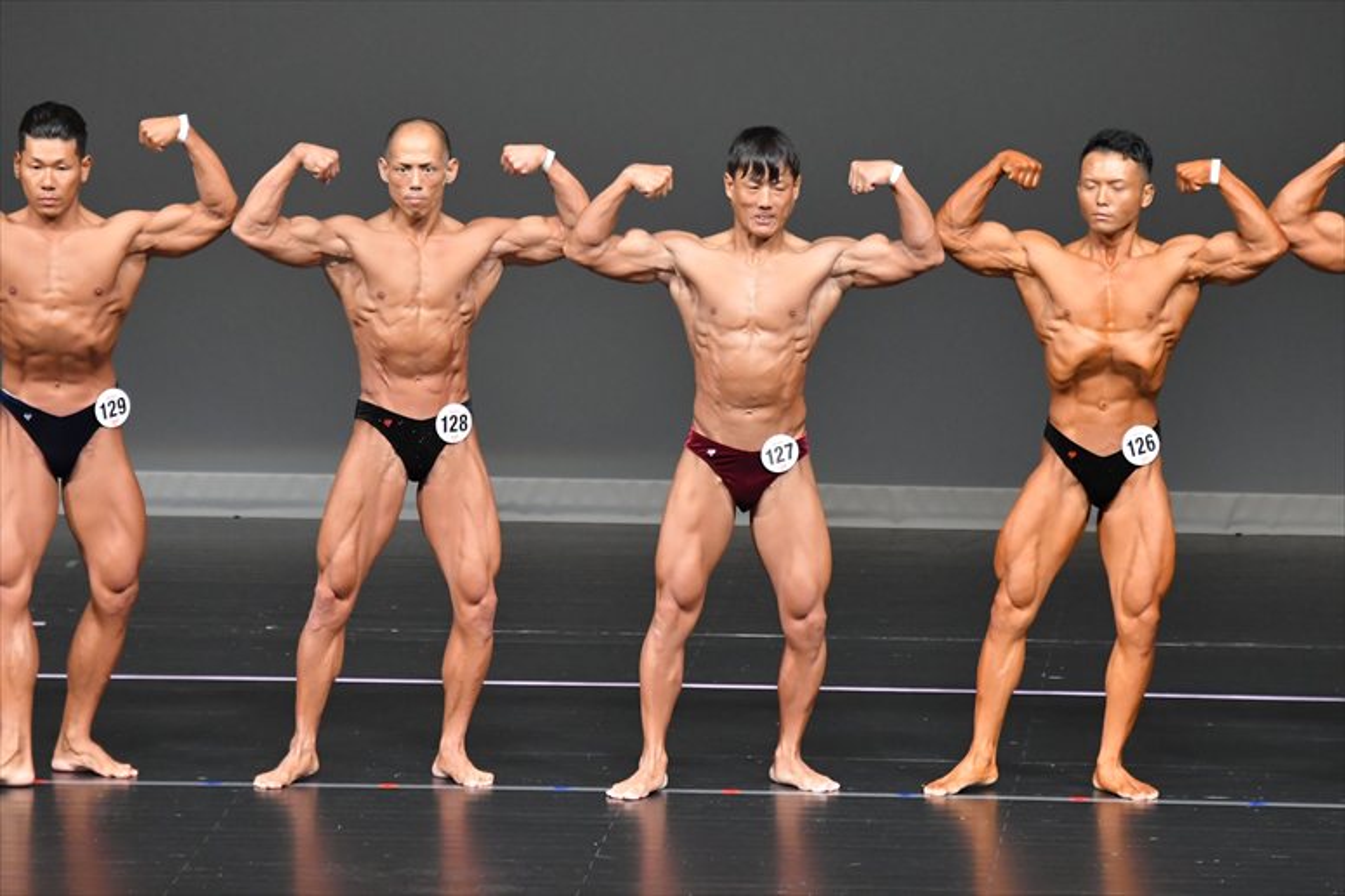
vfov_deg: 4.6
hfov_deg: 6.9
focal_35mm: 300
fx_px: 11203
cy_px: 448
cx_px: 672
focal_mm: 200
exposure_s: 1/400
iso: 5000
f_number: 5.6
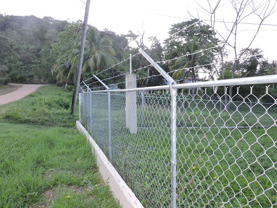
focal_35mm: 24
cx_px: 138
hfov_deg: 71.6
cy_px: 104
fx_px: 192
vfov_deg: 56.8
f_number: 3
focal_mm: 4.3
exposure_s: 1/60
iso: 100
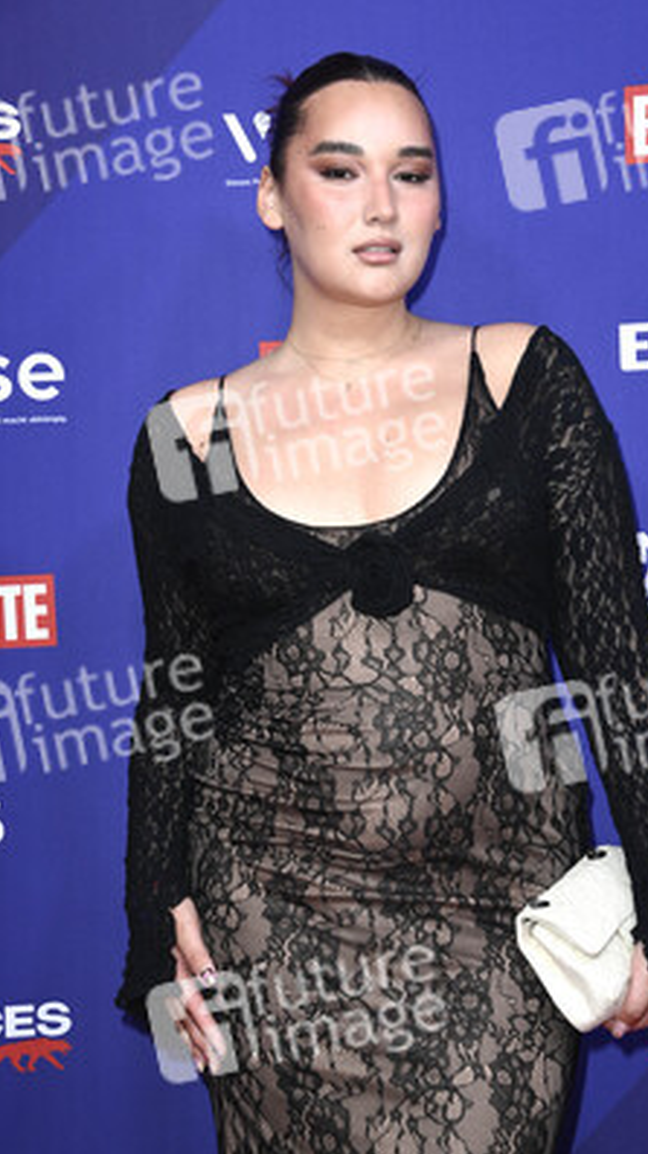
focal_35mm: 76
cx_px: 381
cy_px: 578
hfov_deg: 15.9
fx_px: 2324
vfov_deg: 27.9
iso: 800
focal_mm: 72
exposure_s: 1/250
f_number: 5.6
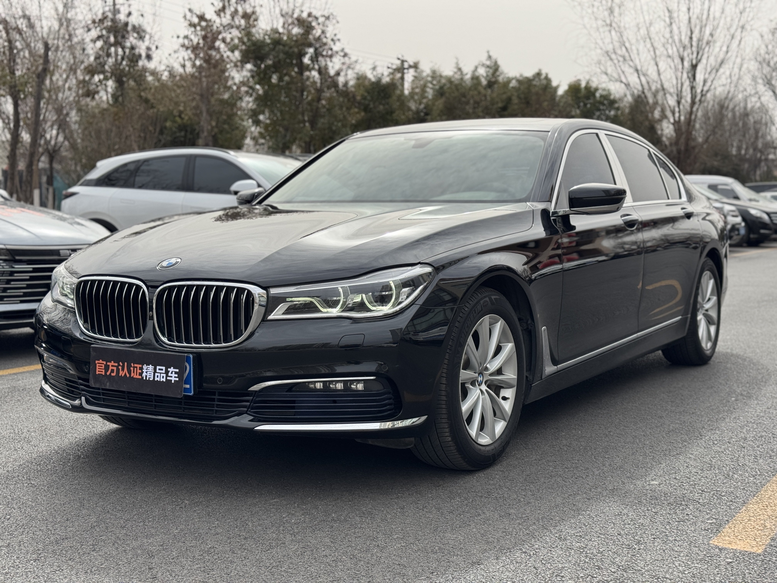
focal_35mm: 48
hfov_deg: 39.7
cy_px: 292
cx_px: 388
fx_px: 1077
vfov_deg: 30.3
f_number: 1.78
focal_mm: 6.76
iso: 64
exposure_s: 1/2959
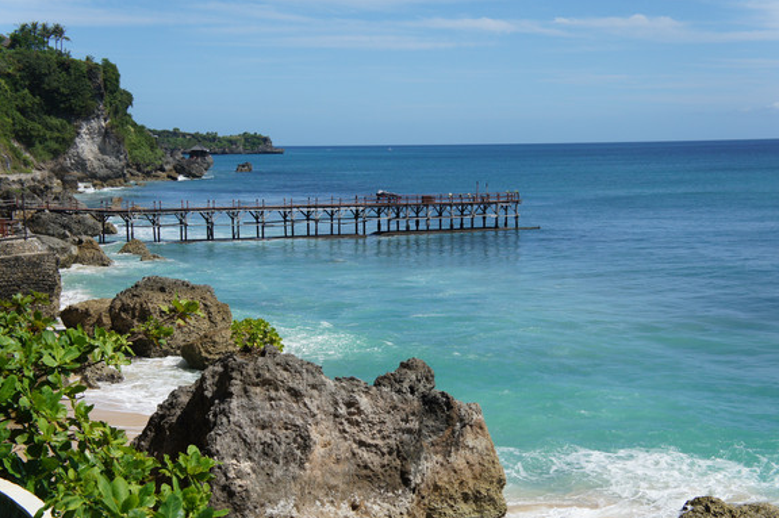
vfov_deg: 22.6
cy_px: 285
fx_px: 1297
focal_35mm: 60
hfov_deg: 33.4
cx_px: 402
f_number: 6.3
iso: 200
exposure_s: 1/1000
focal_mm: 36
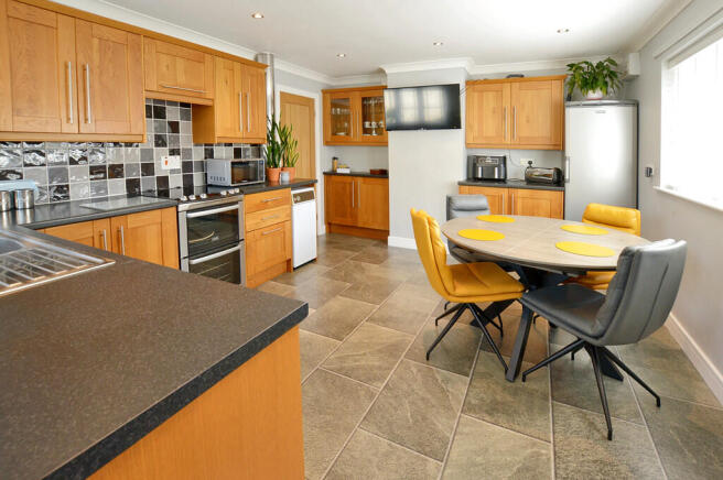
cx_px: 362
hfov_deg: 100.4
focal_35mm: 15
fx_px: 301
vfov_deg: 77.2
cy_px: 240
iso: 500
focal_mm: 10
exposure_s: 1/15
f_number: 8
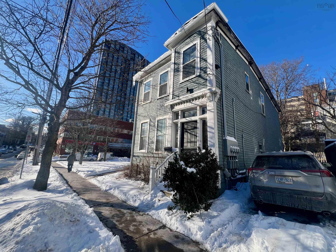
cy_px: 126
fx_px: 126
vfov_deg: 89.9
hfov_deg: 106.2
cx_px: 168
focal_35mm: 13
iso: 32
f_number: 1.8
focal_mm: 1.57
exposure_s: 1/1119
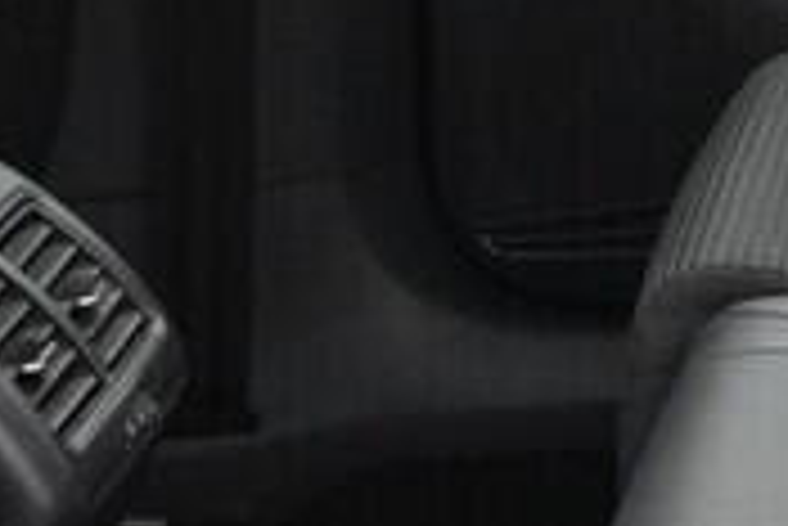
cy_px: -353
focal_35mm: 211
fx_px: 4622
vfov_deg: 6.4
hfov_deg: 9.5
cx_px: 1103
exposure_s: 1/160
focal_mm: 24
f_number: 4
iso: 1600
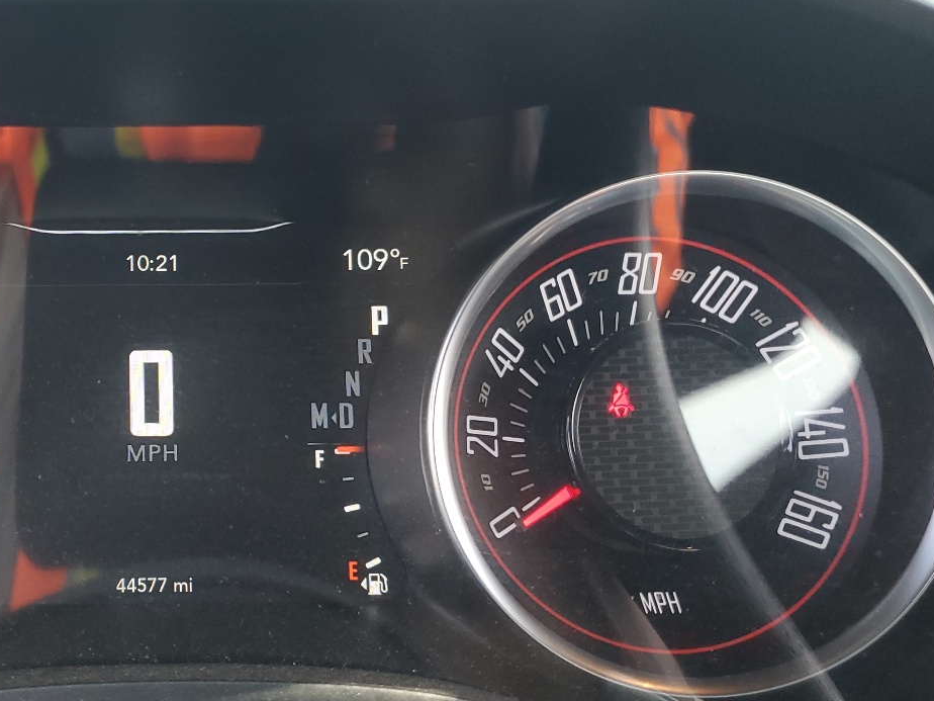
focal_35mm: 45
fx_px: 1214
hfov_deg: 40.1
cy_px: 345
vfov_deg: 32.2
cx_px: 164
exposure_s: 1/120
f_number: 1.5
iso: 68
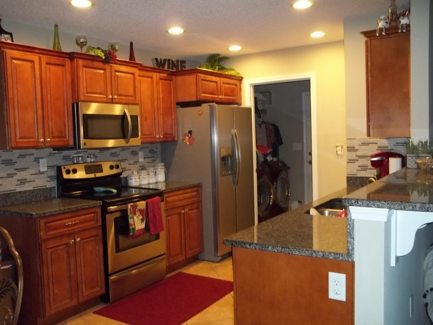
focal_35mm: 33
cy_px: 162
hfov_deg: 55.4
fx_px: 413
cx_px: 216
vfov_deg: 42.9
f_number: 3.3
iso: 320
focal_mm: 5.9
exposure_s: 1/30
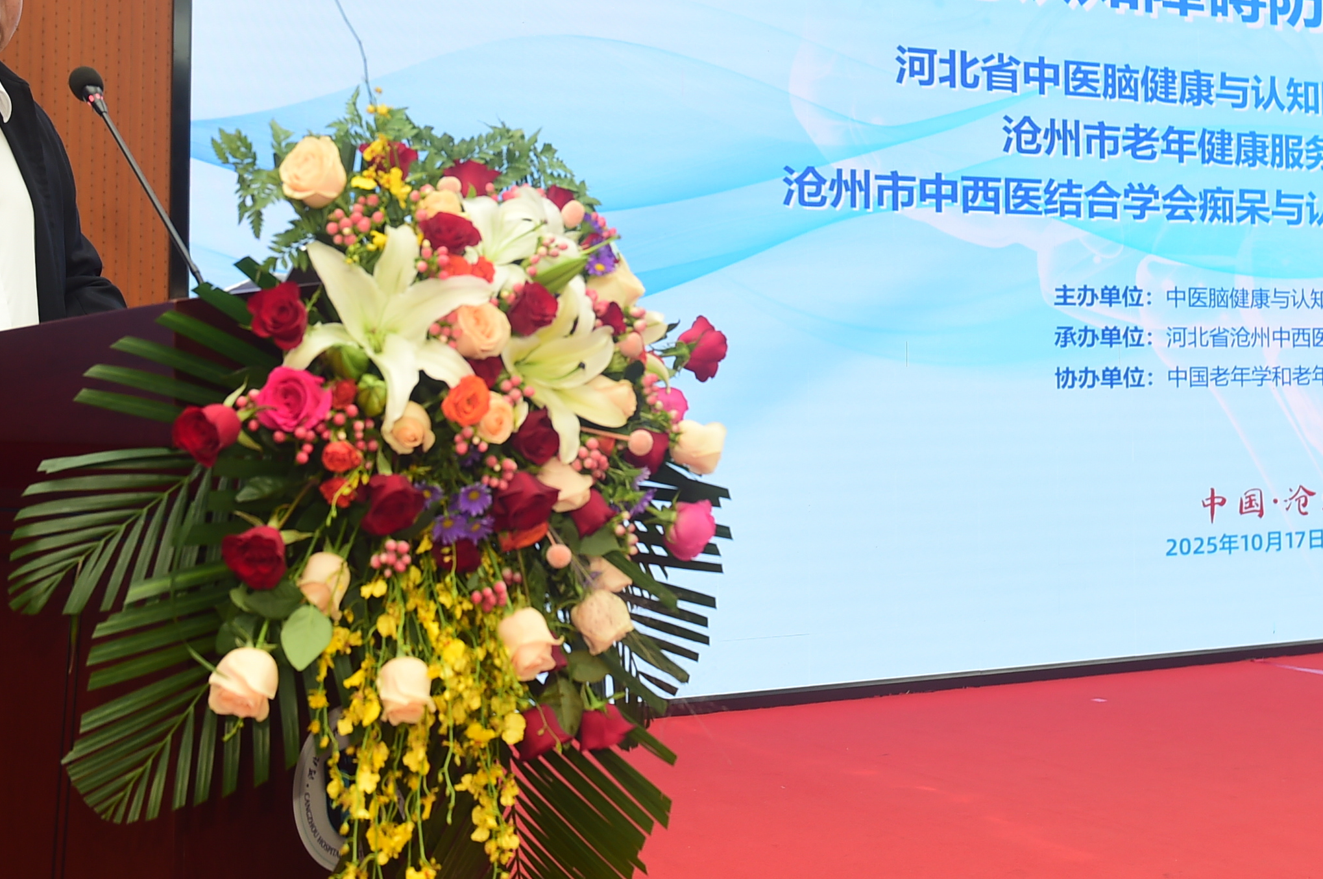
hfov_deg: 34.5
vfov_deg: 23.1
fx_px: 2129
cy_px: 212
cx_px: 703
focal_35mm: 58
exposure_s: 1/160
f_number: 3.5
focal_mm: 32
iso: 500
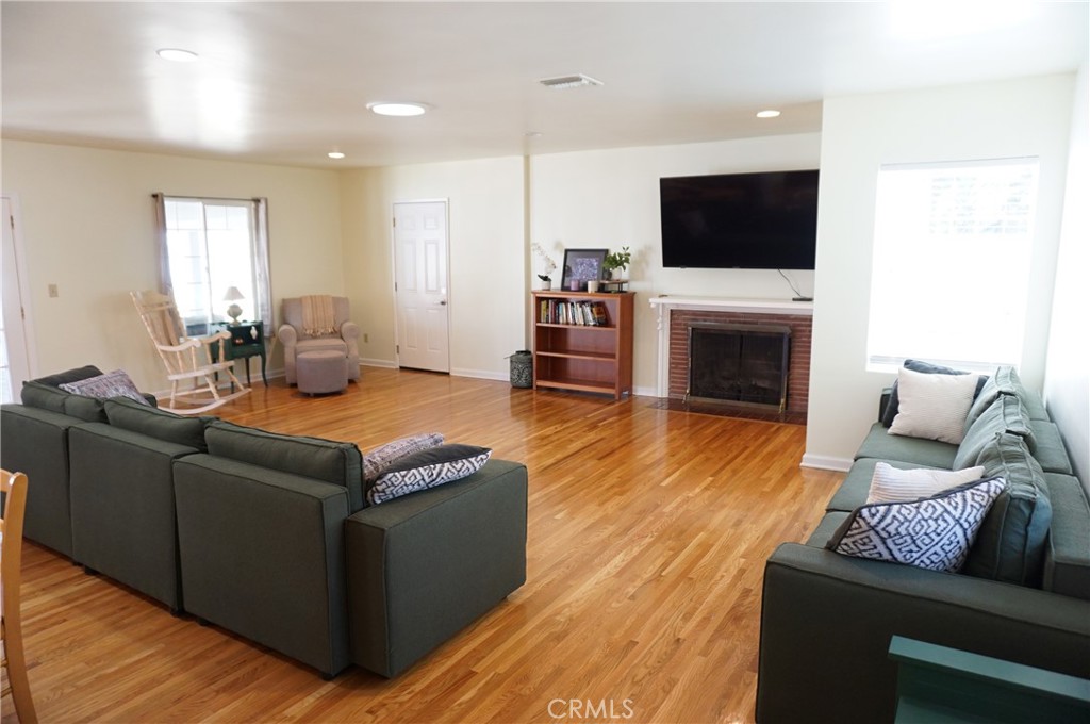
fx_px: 726
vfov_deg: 53.0
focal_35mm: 24
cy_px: 362
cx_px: 545
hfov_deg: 73.8
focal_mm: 16
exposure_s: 1/60
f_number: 3.5
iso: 640
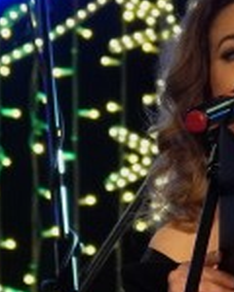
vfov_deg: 4.7
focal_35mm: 409
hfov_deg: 3.8
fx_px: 3541
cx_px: 295
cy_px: 253
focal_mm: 70
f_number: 4
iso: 1250
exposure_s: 1/125
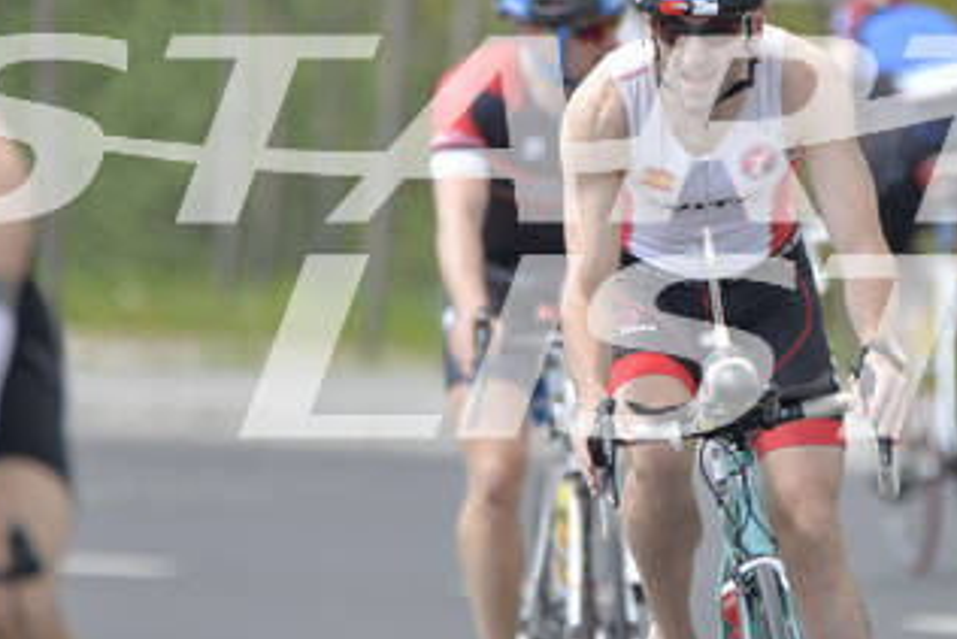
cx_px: 684
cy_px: 201
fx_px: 32285
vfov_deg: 1.1
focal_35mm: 1214
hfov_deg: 1.7
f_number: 6.3
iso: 800
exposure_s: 1/2000
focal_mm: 600
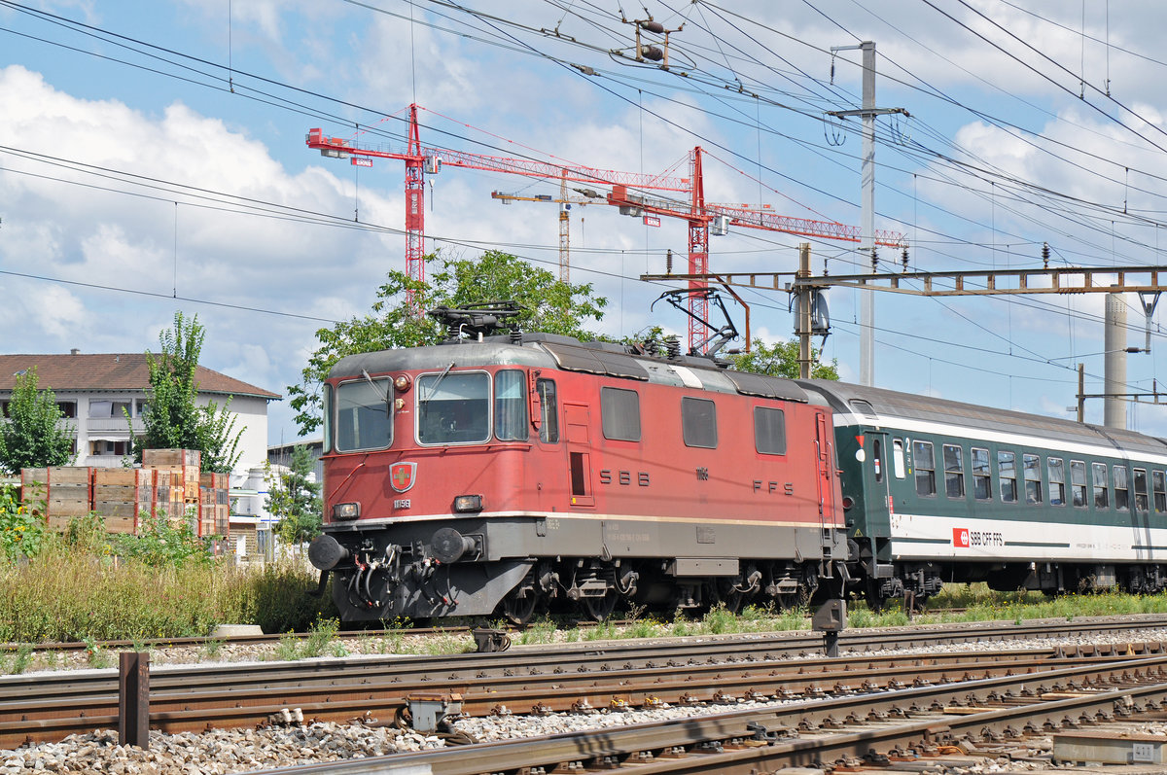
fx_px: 3400
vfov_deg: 13.0
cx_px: 584
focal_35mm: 105
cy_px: 388
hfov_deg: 19.5
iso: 400
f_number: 8
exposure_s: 1/1000
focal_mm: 70
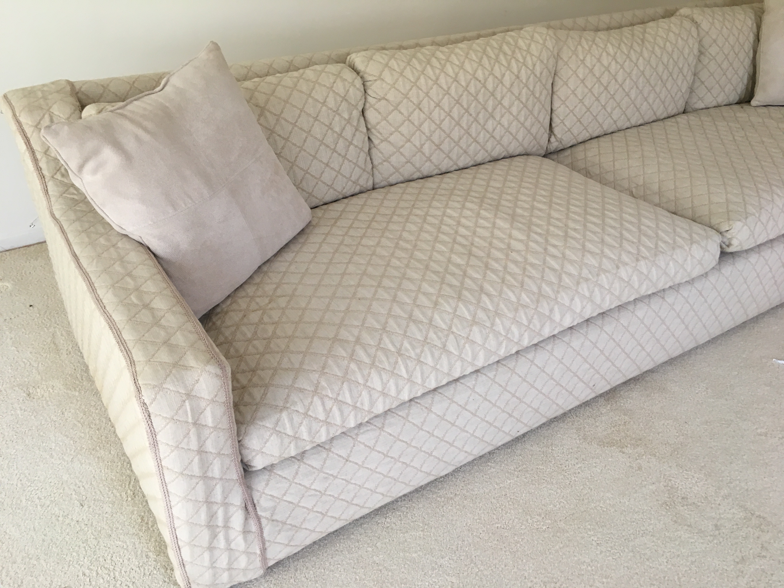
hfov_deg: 61.7
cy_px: 294
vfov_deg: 48.2
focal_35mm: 29
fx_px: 657
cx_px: 392
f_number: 2.2
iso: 64
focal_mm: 4.15
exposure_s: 1/30
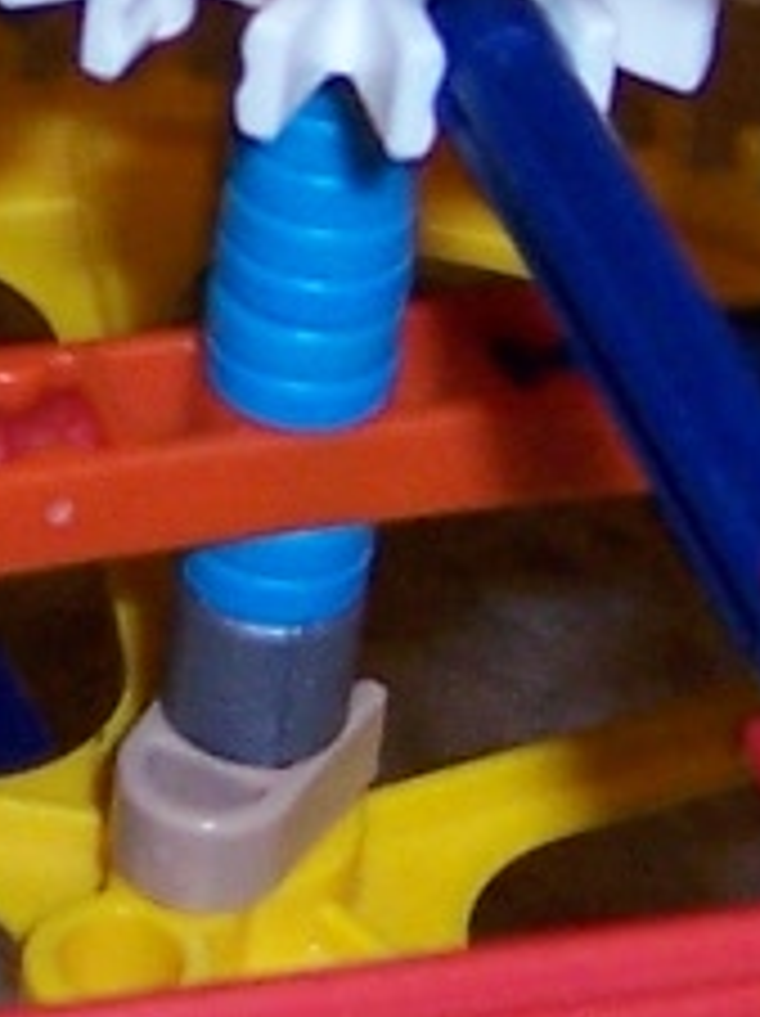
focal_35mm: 227
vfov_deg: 8.7
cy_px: 220
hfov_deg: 6.5
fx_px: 6658
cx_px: -315
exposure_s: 1/60
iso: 140
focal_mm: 5.5
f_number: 2.8
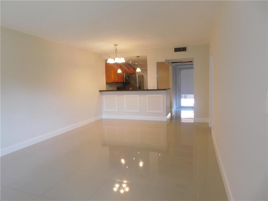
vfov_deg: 58.9
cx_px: 134
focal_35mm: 23
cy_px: 100
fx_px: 178
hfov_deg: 73.9
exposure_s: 1/40
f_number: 3
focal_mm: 4
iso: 125
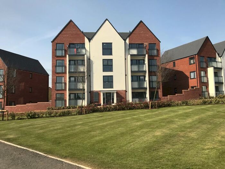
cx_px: 112
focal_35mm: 28
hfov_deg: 63.4
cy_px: 84
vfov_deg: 49.7
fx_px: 182
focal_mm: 3.99
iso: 20
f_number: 1.8
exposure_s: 1/2817
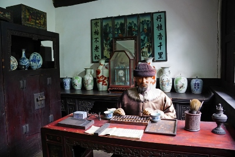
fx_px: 176
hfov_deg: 67.4
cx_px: 118
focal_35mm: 27
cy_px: 78
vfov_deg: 48.0
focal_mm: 18
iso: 800
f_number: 4
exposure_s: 1/60
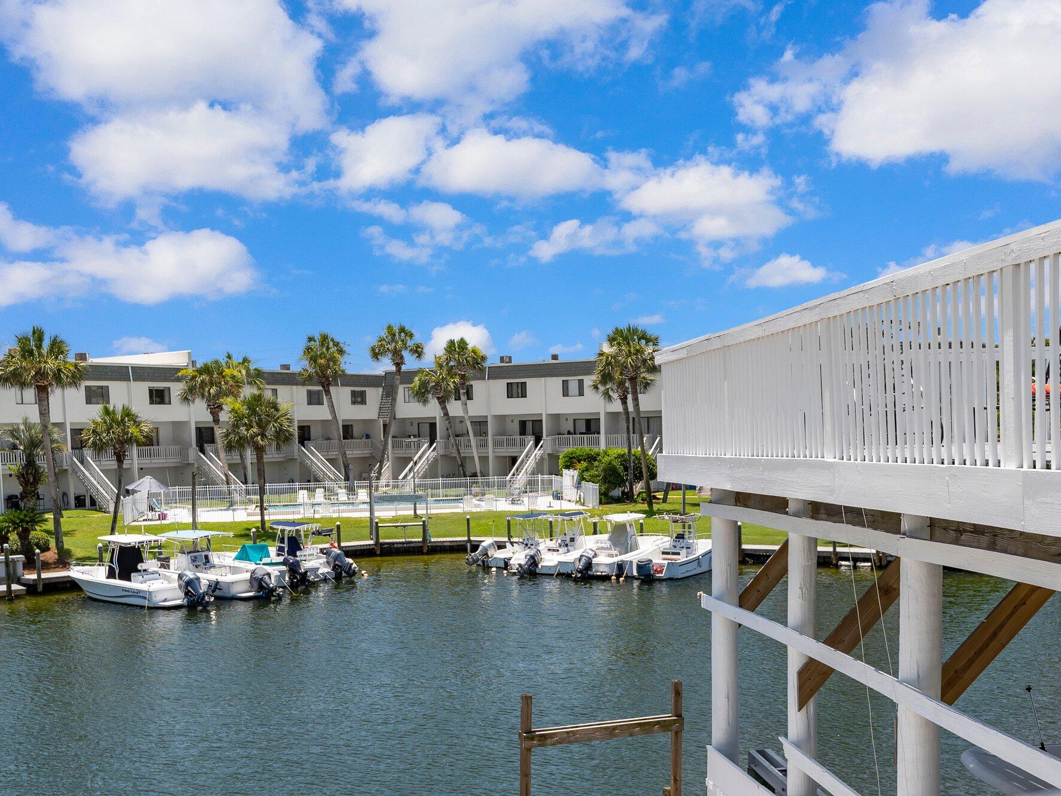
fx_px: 1226
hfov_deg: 46.7
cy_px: 399
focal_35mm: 40
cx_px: 599
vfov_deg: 36.0
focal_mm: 24
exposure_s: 1/400
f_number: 4
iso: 50
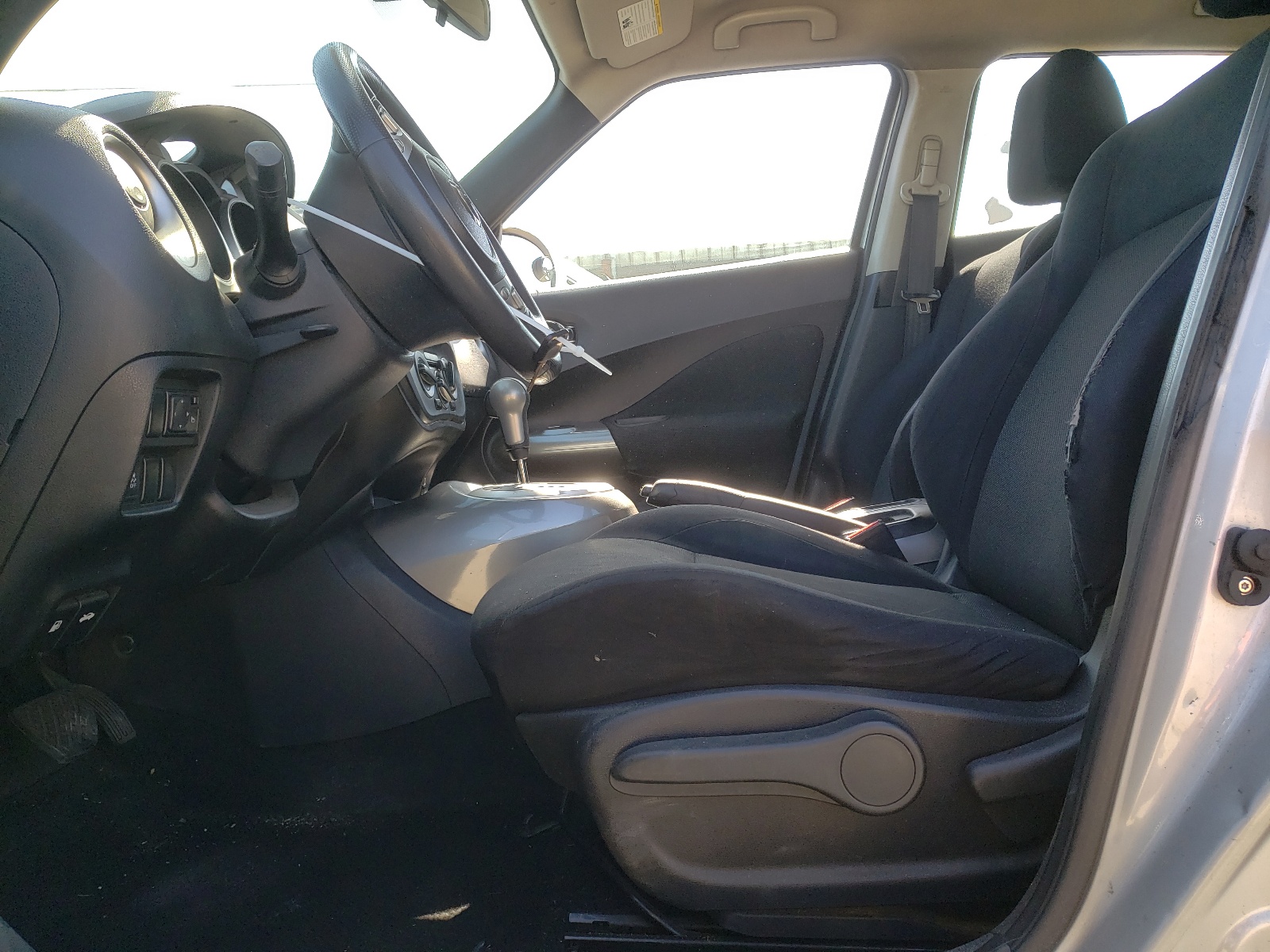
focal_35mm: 26
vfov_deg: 53.1
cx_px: 635
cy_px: 476
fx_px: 954
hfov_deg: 67.3
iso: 50
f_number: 1.5
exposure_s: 1/400
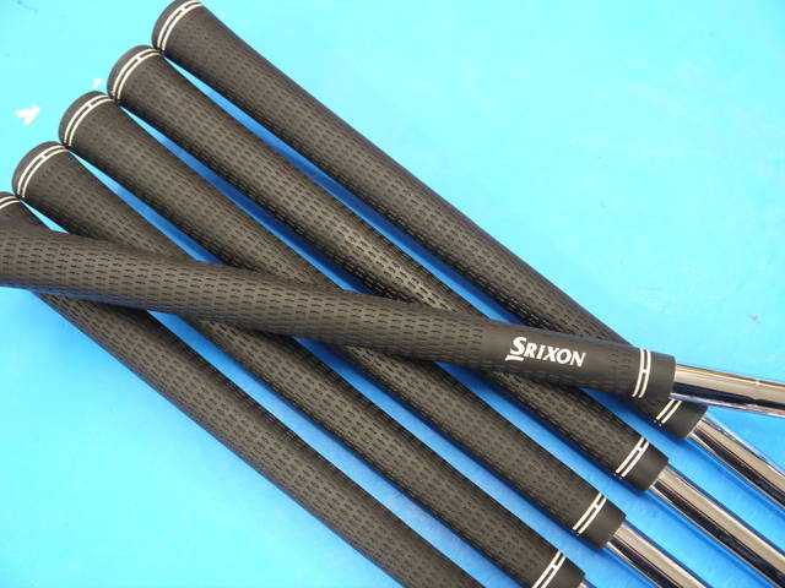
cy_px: 294
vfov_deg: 29.1
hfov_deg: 38.2
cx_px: 392
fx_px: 1134
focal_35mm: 50
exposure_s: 1/60
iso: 640
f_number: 4.6
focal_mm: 25
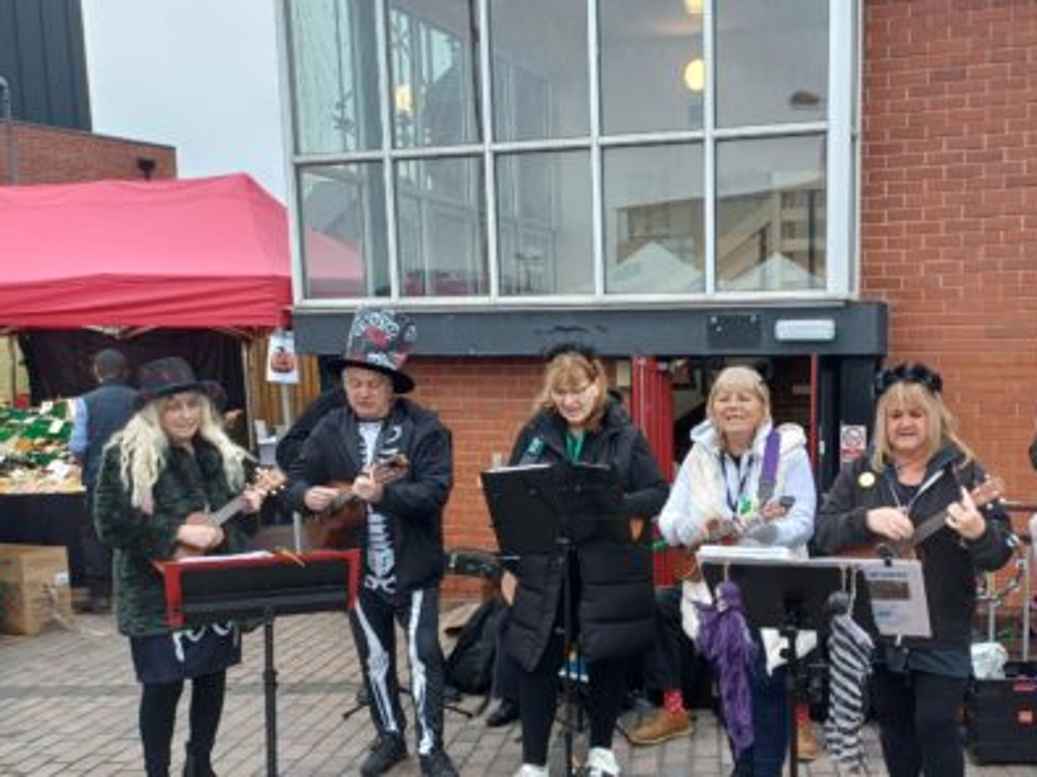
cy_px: 570
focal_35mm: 38
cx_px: 764
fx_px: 1138
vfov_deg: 36.9
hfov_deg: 47.4
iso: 80
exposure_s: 1/100
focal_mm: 4.65
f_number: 1.8
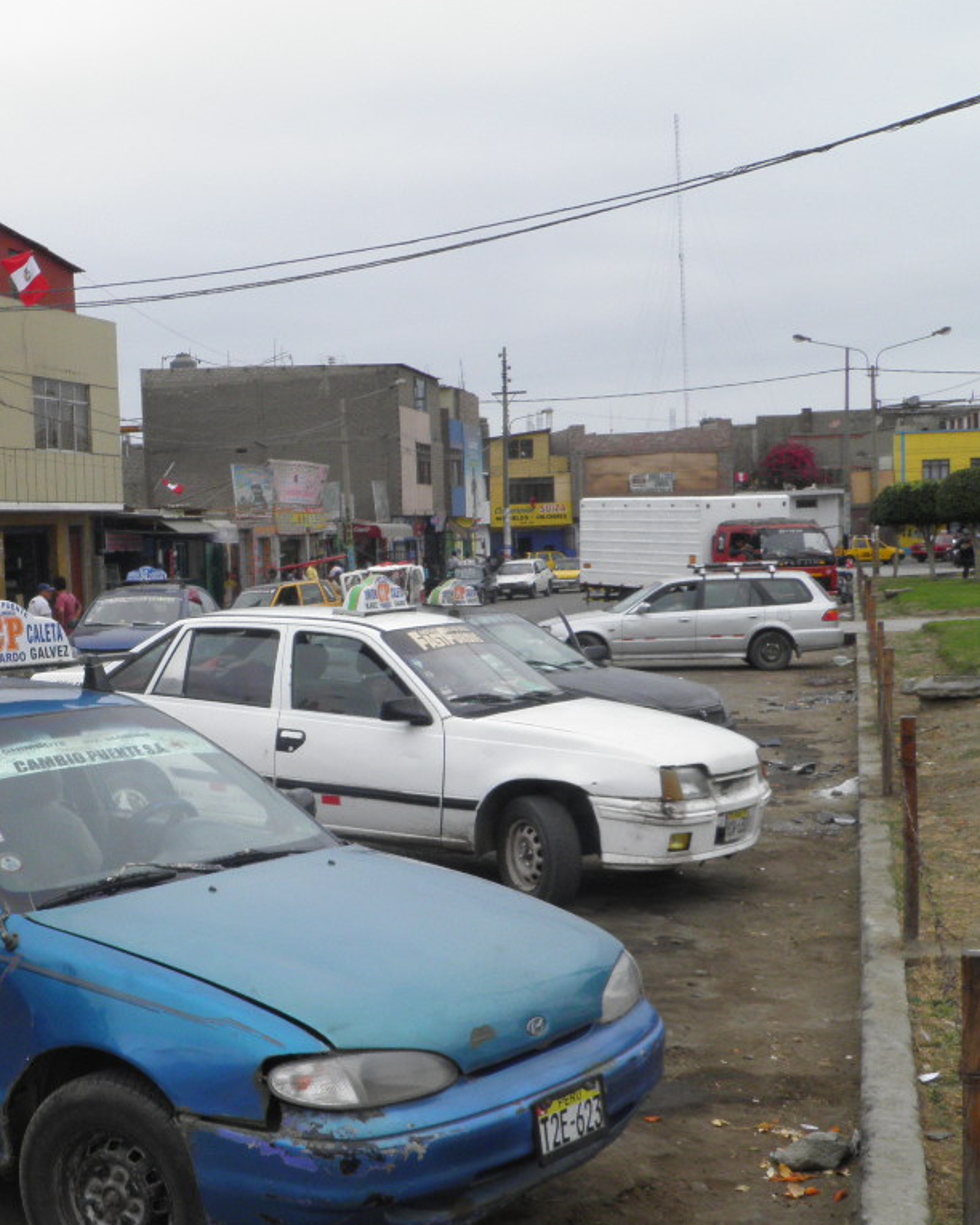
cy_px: 722
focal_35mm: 49
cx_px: 24
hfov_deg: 29.1
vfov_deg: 37.9
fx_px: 1777
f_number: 5.9
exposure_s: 1/125
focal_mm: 5.5
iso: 50
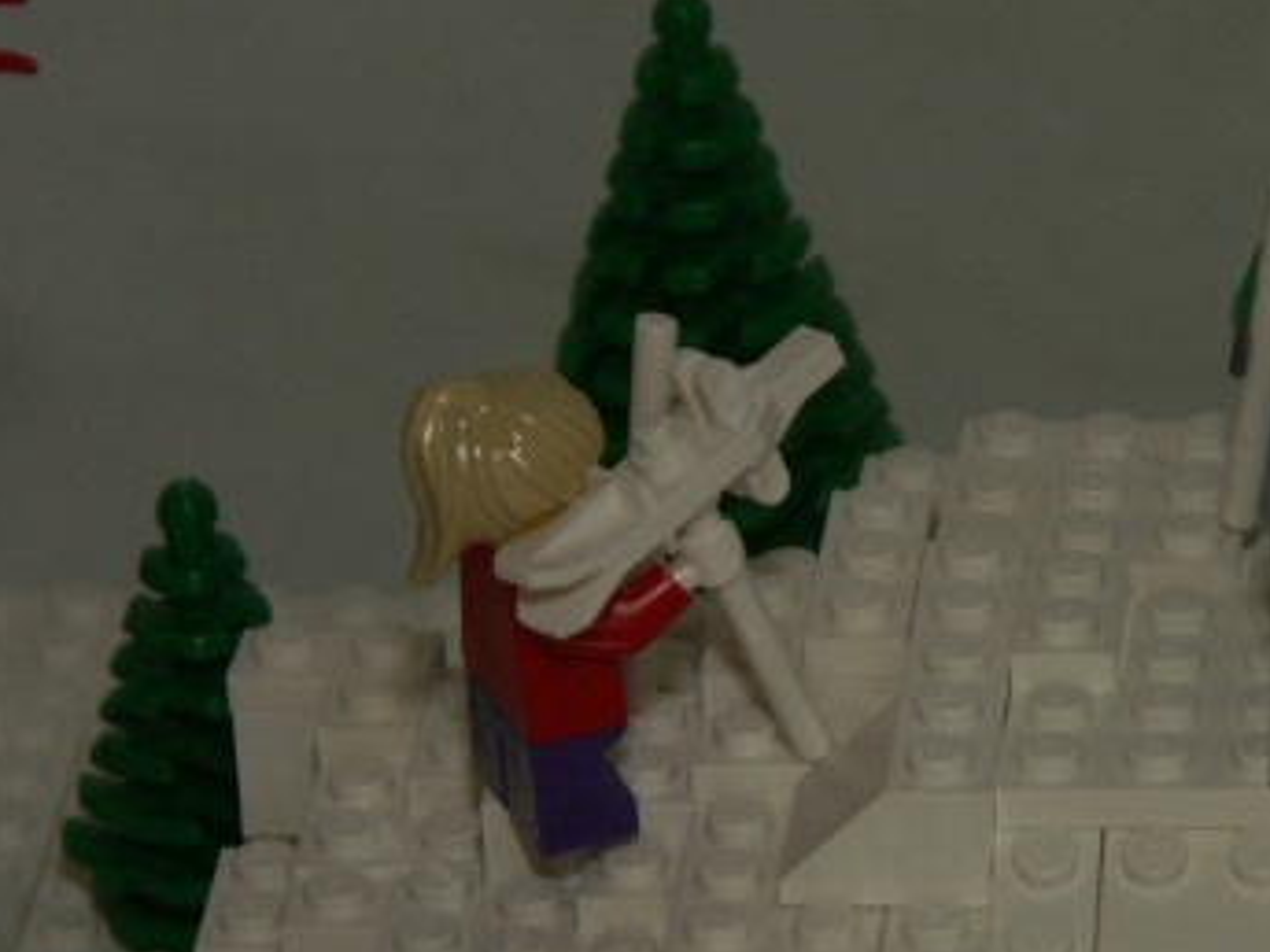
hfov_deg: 6.6
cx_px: 1388
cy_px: 707
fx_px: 11043
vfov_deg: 4.9
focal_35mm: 301
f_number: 3.2
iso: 100
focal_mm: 33.21
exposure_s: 1/125
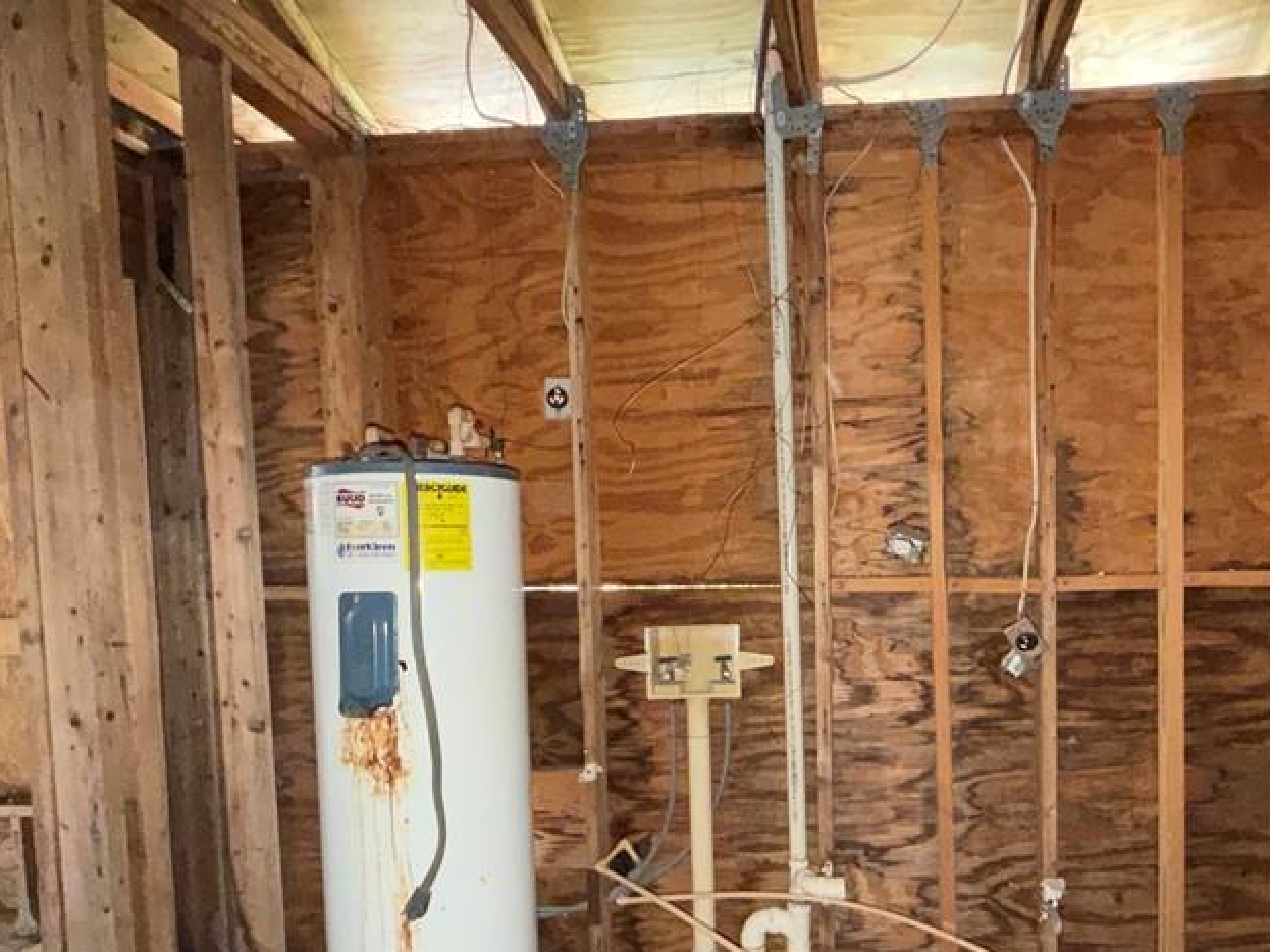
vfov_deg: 58.0
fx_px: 844
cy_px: 603
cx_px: 805
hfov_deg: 72.5
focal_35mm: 23
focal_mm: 2.22
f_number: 2.2
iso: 1000
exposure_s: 1/30
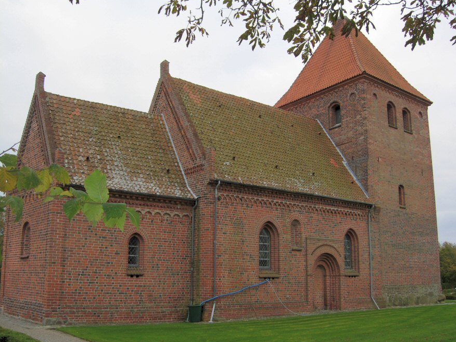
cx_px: 234
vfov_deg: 38.7
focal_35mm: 37
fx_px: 487
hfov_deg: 50.1
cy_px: 169
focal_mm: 7.5
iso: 50
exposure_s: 1/181
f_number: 3.8
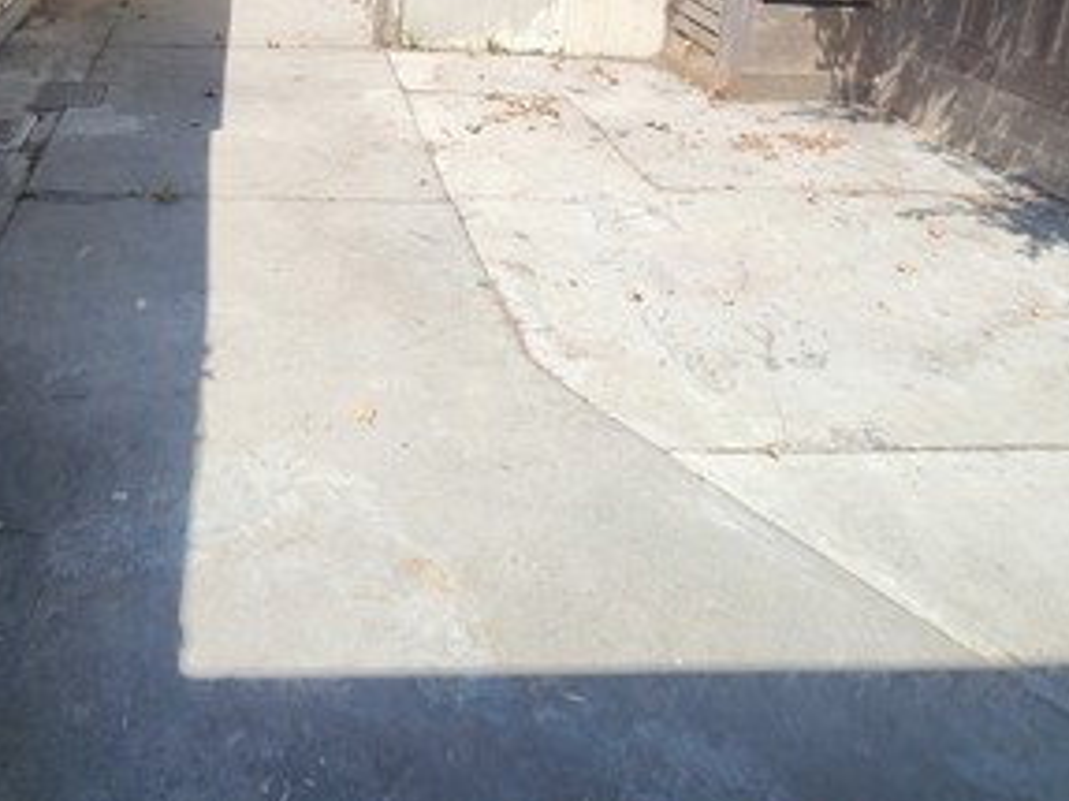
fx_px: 895
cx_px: 384
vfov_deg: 42.4
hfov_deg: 60.6
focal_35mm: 29
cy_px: 22
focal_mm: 2.2
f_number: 2.2
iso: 50
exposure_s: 1/950
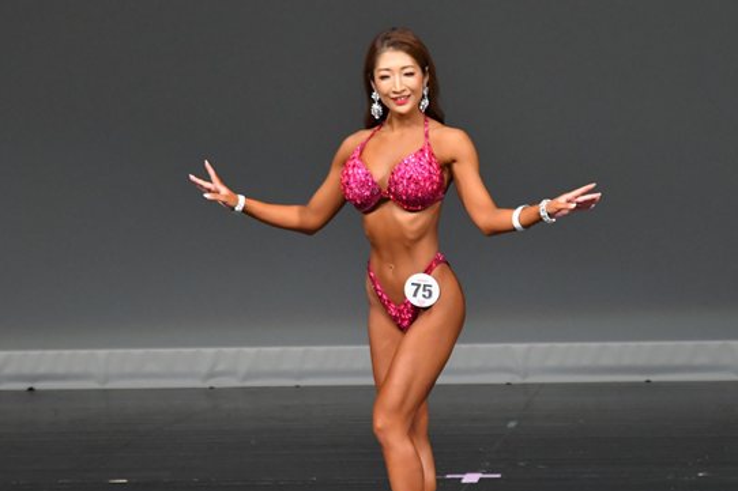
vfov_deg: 2.8
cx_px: 440
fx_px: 10103
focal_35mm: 493
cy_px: 297
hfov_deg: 4.2
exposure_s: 1/400
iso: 4000
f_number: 5.6
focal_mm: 230
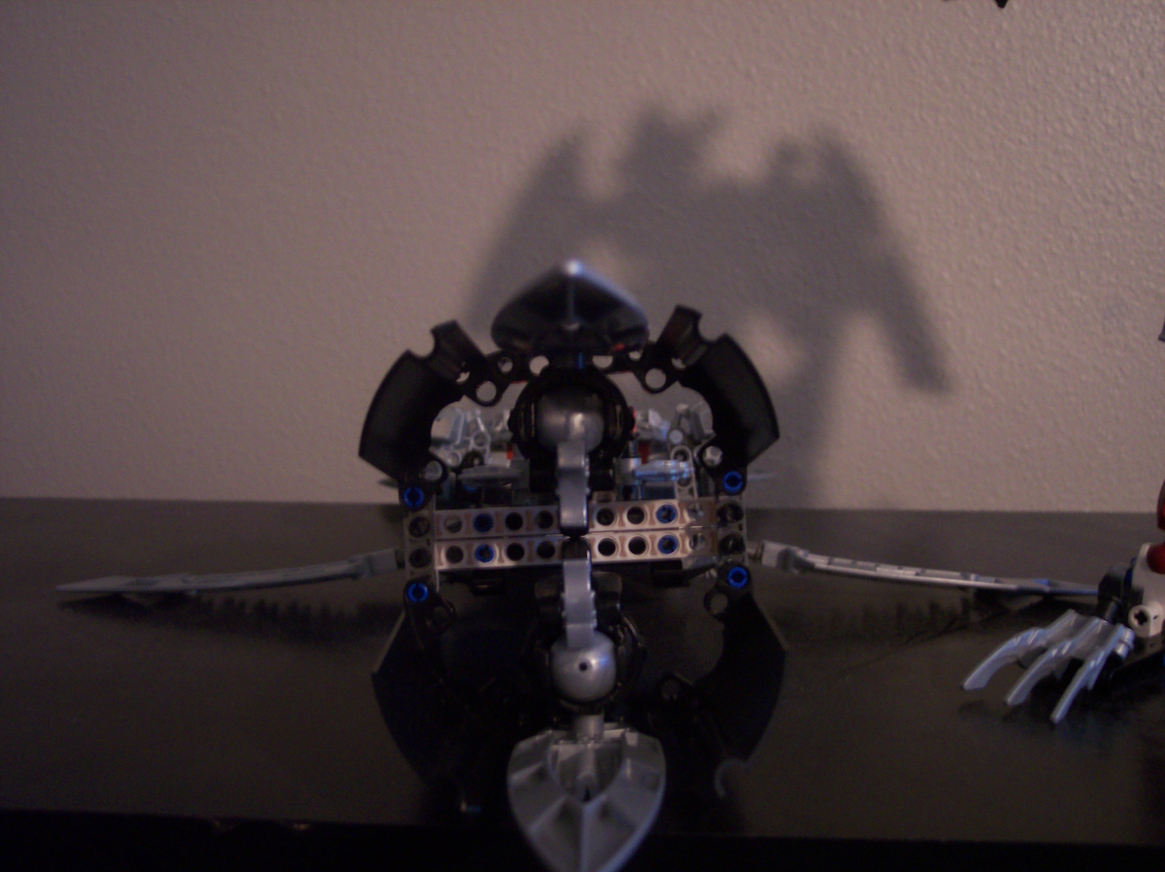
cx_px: 582
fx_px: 1278
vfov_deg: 37.7
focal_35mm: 38
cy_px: 436
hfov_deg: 49.0
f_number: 2.8
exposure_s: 1/8
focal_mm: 8
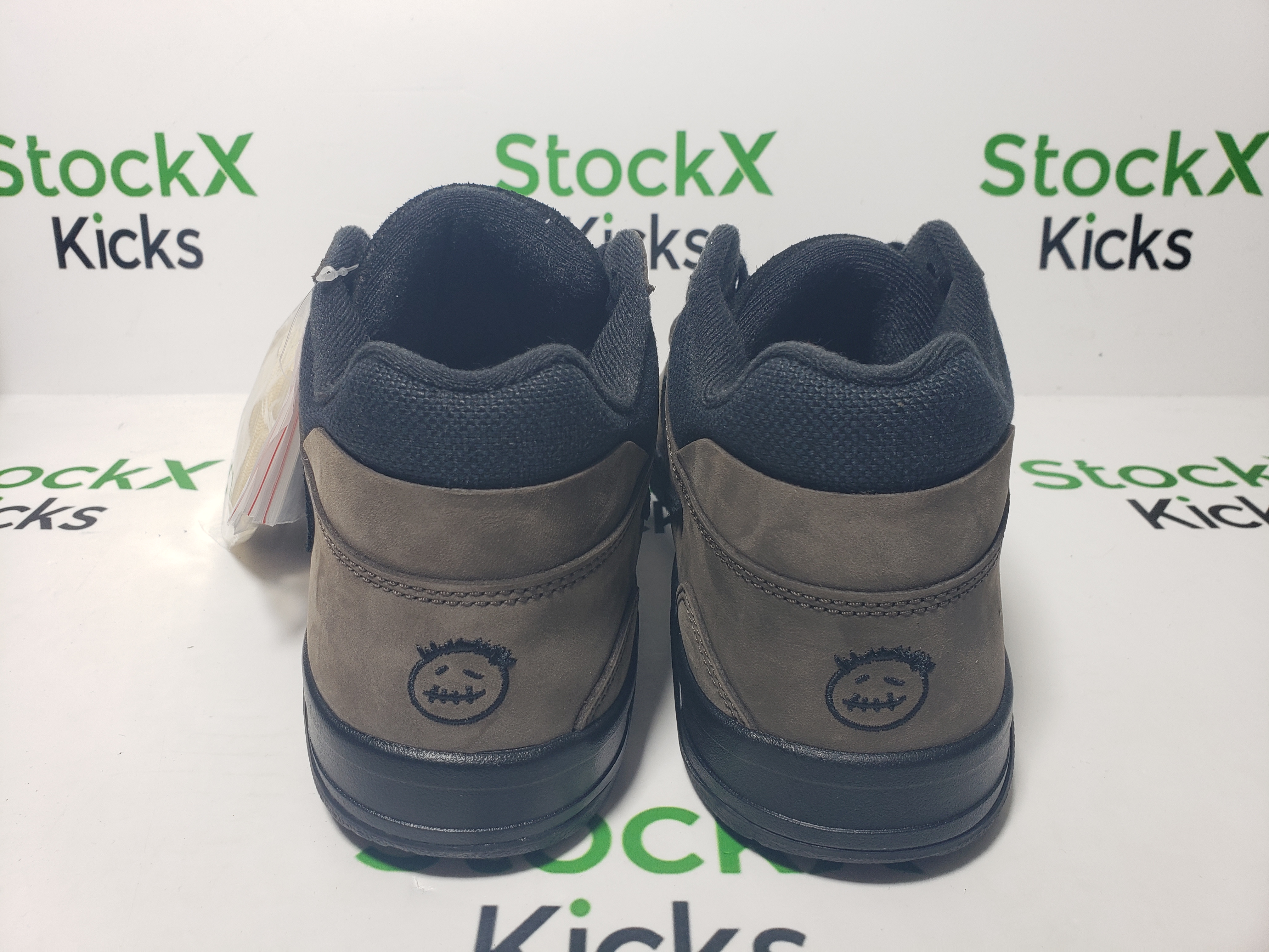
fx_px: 953
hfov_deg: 67.3
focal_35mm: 26
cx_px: 634
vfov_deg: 53.1
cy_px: 476
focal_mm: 4.3
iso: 50
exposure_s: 1/146
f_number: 2.4
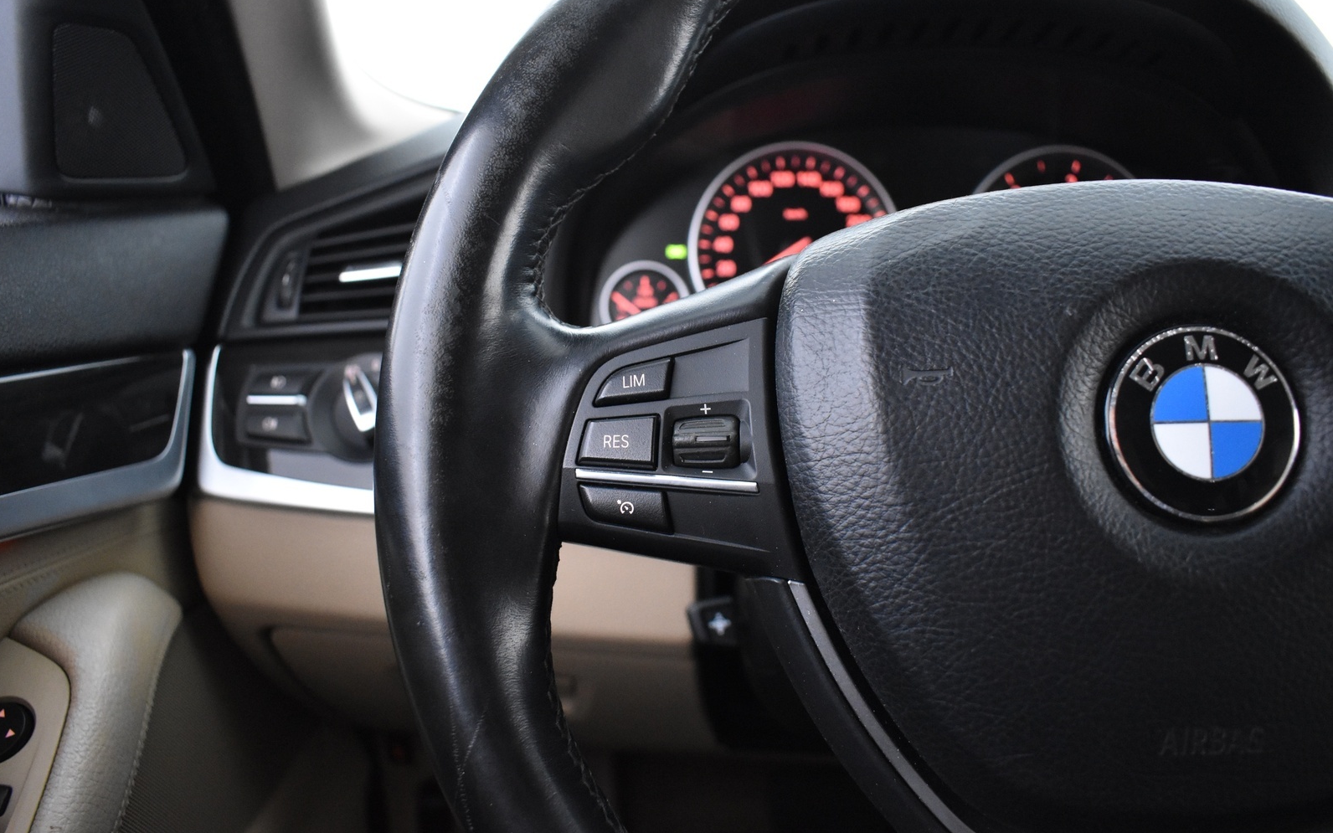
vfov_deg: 44.5
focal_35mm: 28
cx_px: 668
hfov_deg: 66.5
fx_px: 1017
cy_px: 421
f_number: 3.5
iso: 3200
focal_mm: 18
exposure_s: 1/25
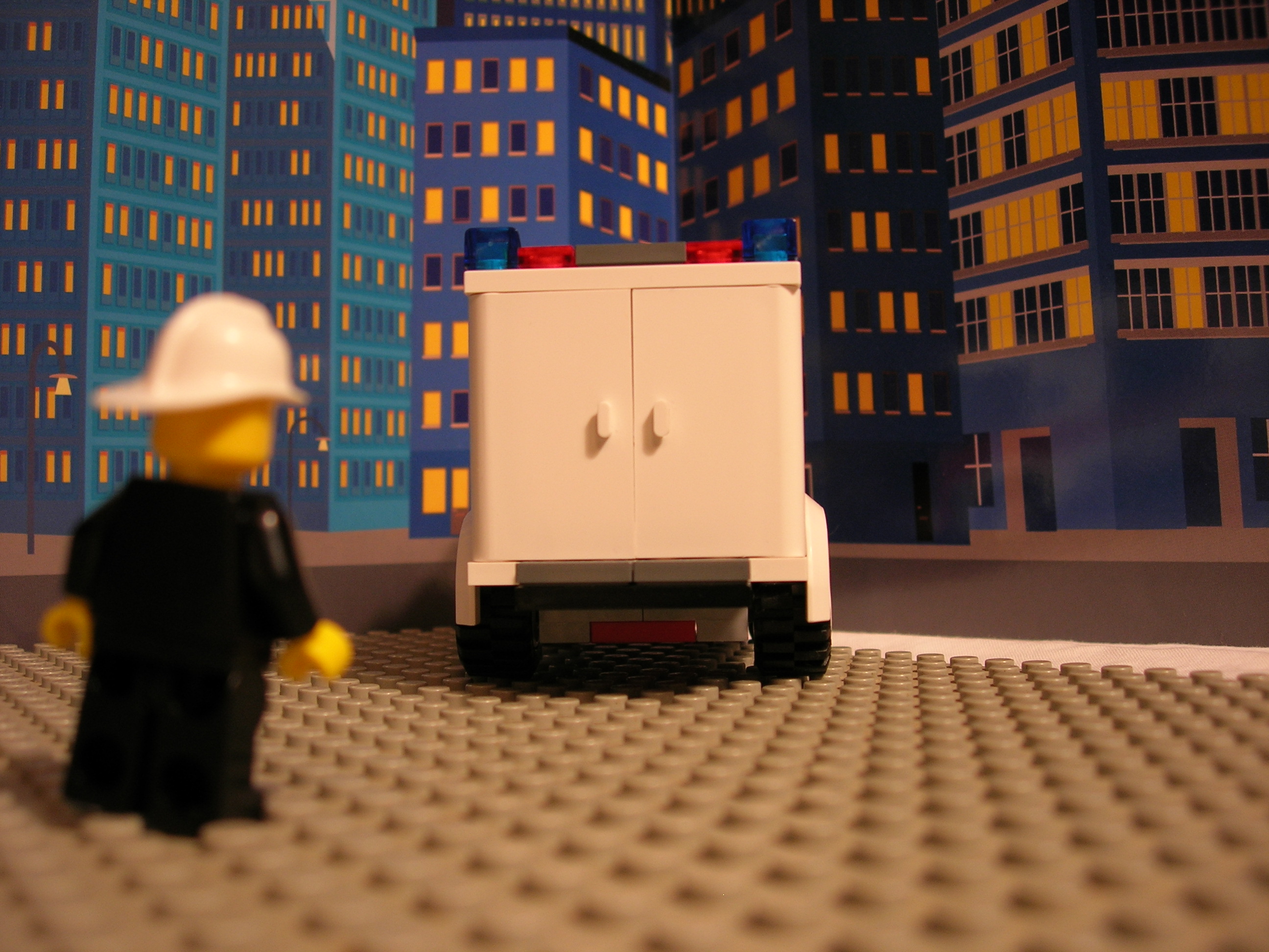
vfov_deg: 37.7
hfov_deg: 49.0
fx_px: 1393
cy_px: 476
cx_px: 634
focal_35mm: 38
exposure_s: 1/7.1
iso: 64
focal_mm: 7.8
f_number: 2.8
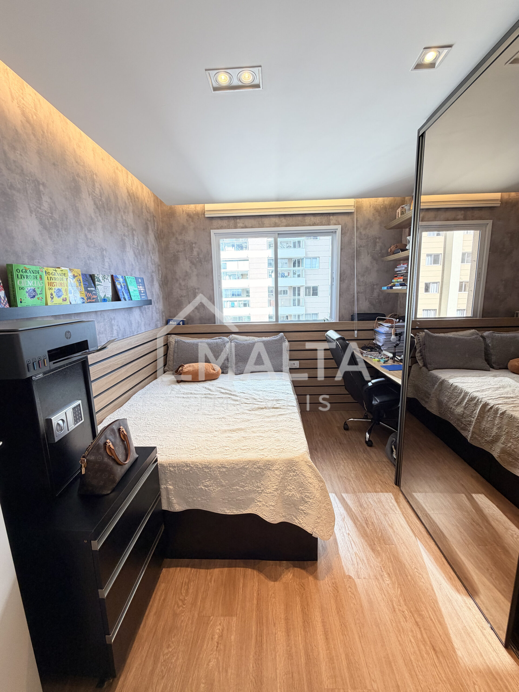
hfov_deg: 85.7
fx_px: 280
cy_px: 346
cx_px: 260
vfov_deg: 102.1
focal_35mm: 14
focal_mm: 2.22
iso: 80
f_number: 2.2
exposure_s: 1/120
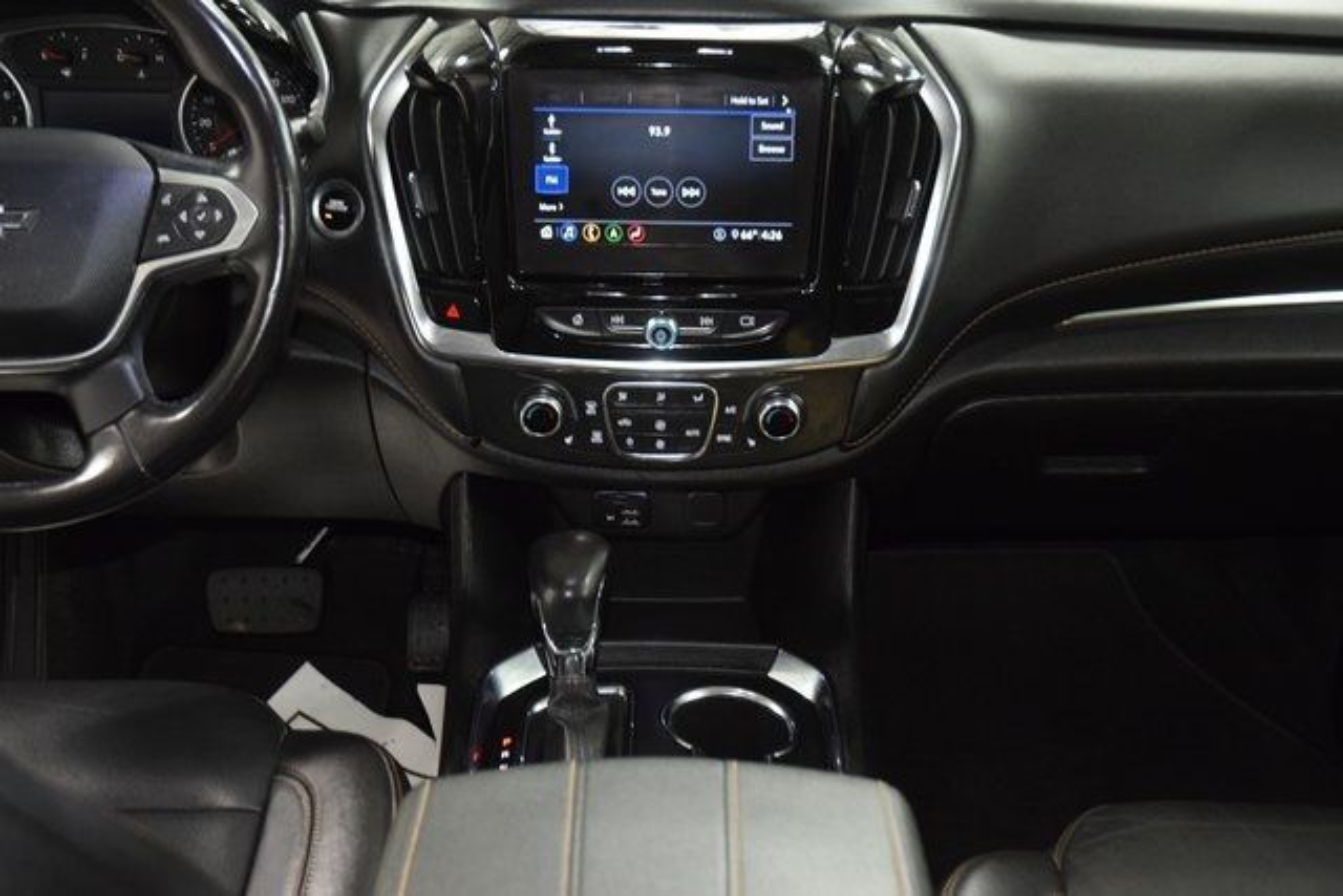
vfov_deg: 26.5
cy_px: 448
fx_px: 1903
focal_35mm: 51
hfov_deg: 38.9
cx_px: 672
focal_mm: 34
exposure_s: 1/30
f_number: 4
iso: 2800
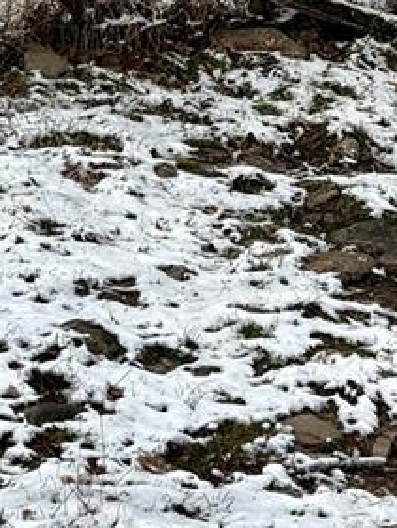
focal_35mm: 142
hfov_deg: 10.5
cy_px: -412
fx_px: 2170
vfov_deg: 12.7
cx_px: 175
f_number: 1.6
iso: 50
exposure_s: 1/5814
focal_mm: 5.96
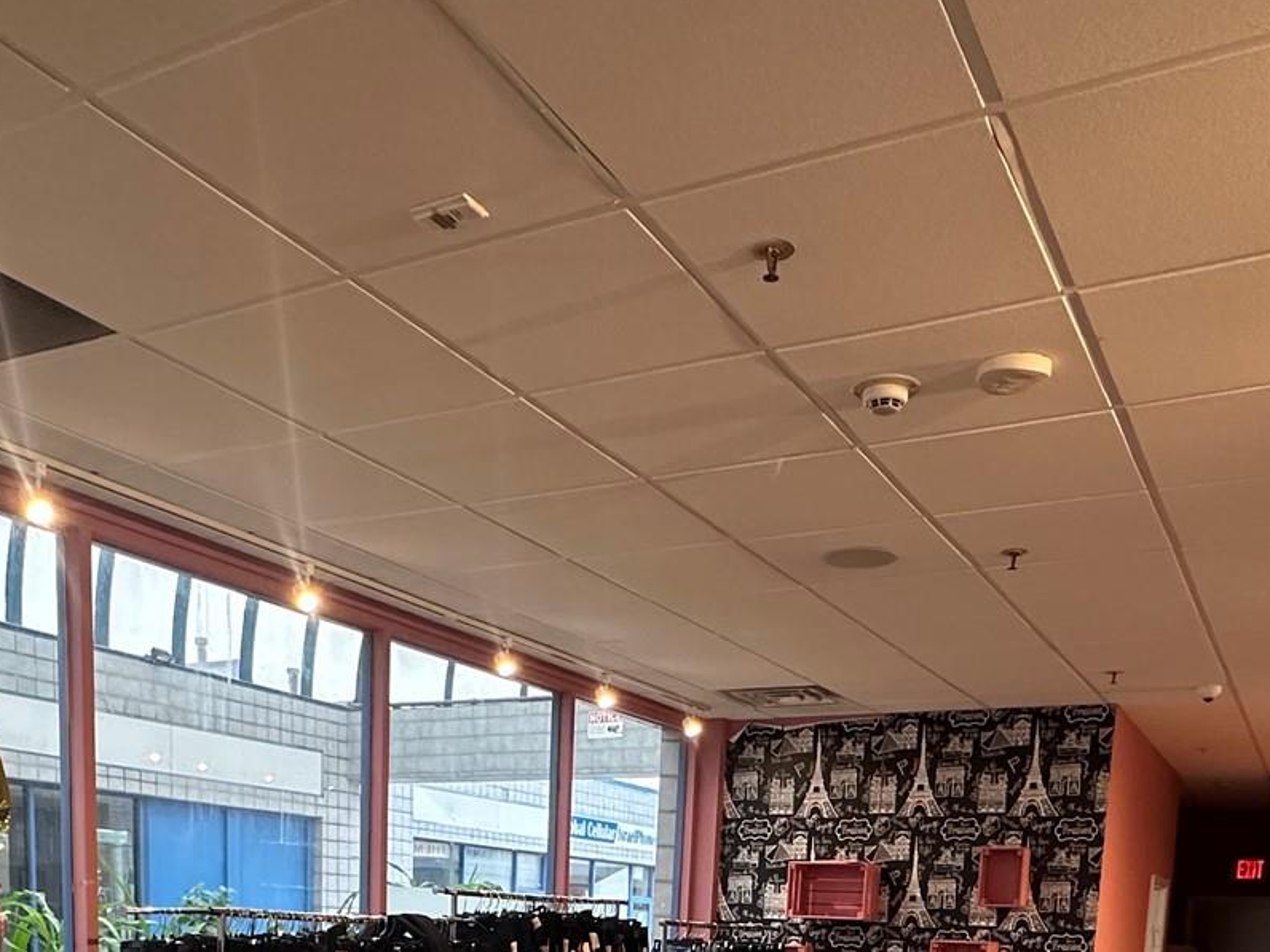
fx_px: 1321
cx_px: 614
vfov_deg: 33.2
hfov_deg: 51.3
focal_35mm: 36
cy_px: 1113
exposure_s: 1/120
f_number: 2.2
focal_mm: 2.22
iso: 320
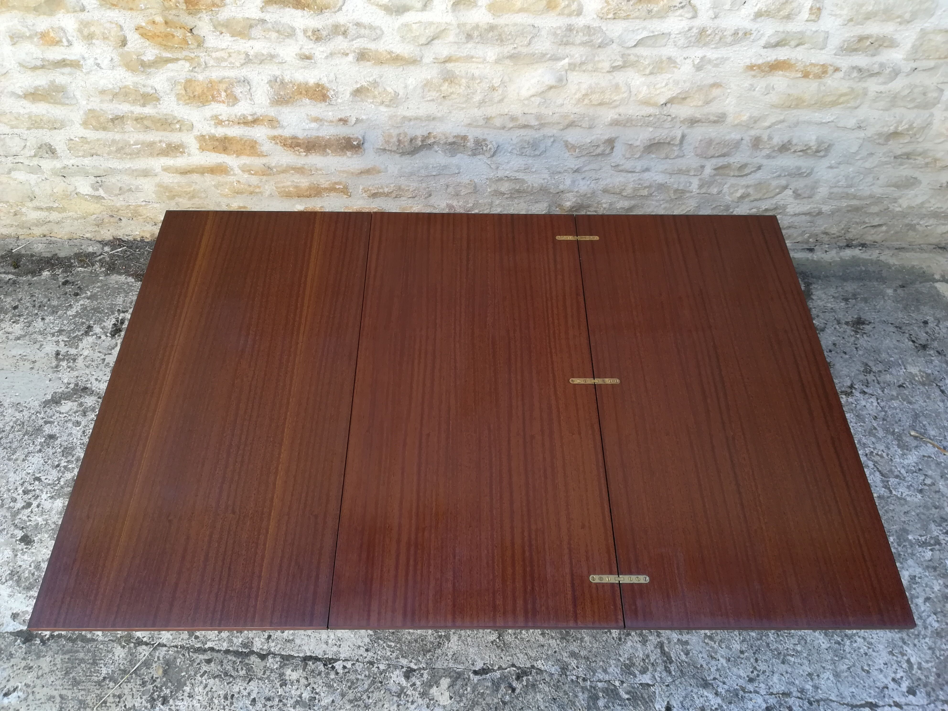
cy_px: 356
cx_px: 474
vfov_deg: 53.1
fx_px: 712
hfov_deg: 67.3
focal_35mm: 26
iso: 80
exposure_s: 1/100
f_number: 2.2
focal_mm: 3.83
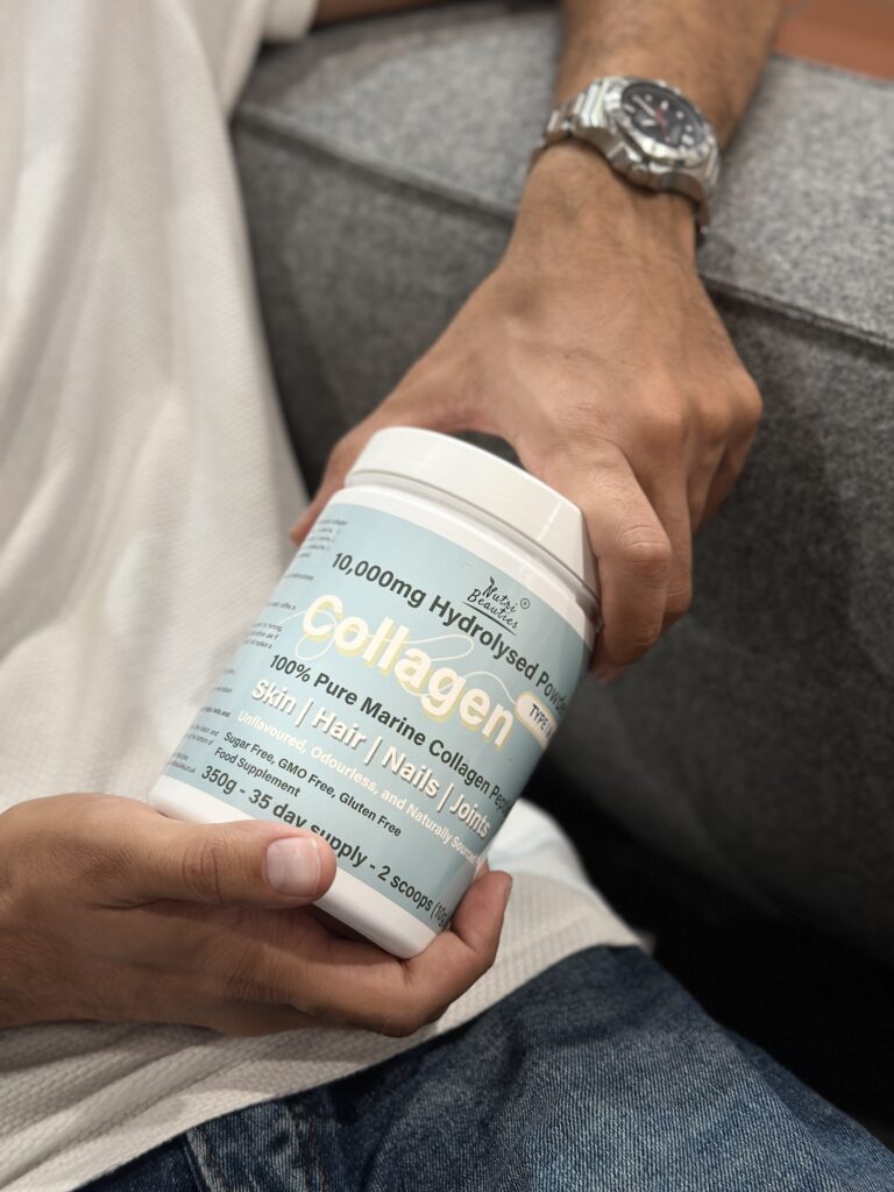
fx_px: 1653
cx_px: 447
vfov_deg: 39.7
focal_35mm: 48
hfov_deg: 30.3
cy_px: 596
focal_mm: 6.86
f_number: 1.78
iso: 80
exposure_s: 1/100
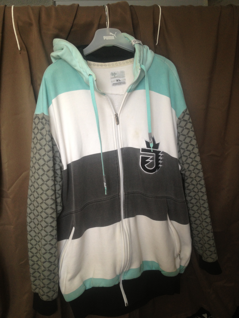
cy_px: 159
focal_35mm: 35
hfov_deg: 40.7
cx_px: 120
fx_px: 322
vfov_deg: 52.6
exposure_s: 1/20
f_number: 2.4
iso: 80
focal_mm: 4.28
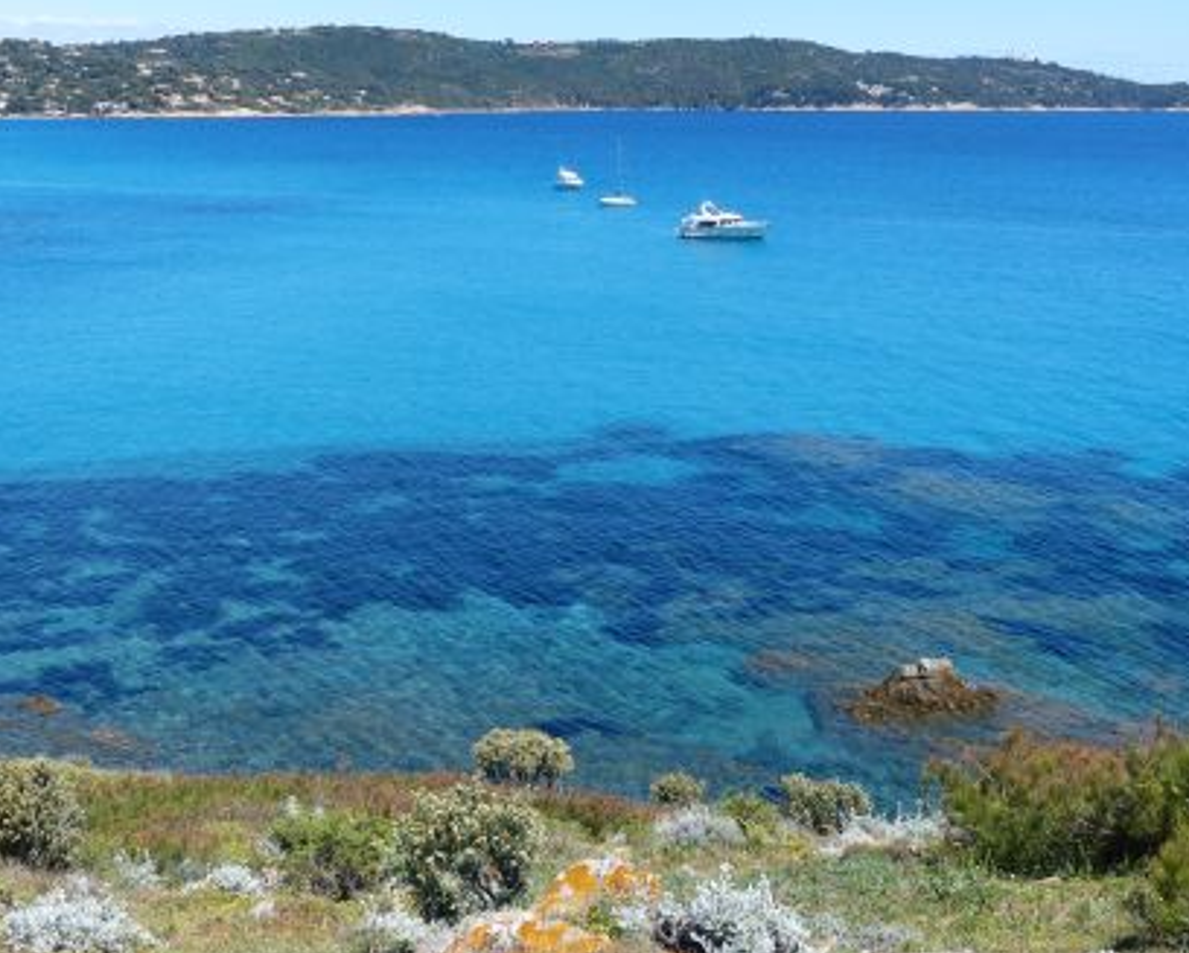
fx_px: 1726
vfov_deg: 30.9
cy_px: 444
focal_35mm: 49
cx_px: 679
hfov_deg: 37.9
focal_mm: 7.4
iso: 100
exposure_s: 1/800
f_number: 4
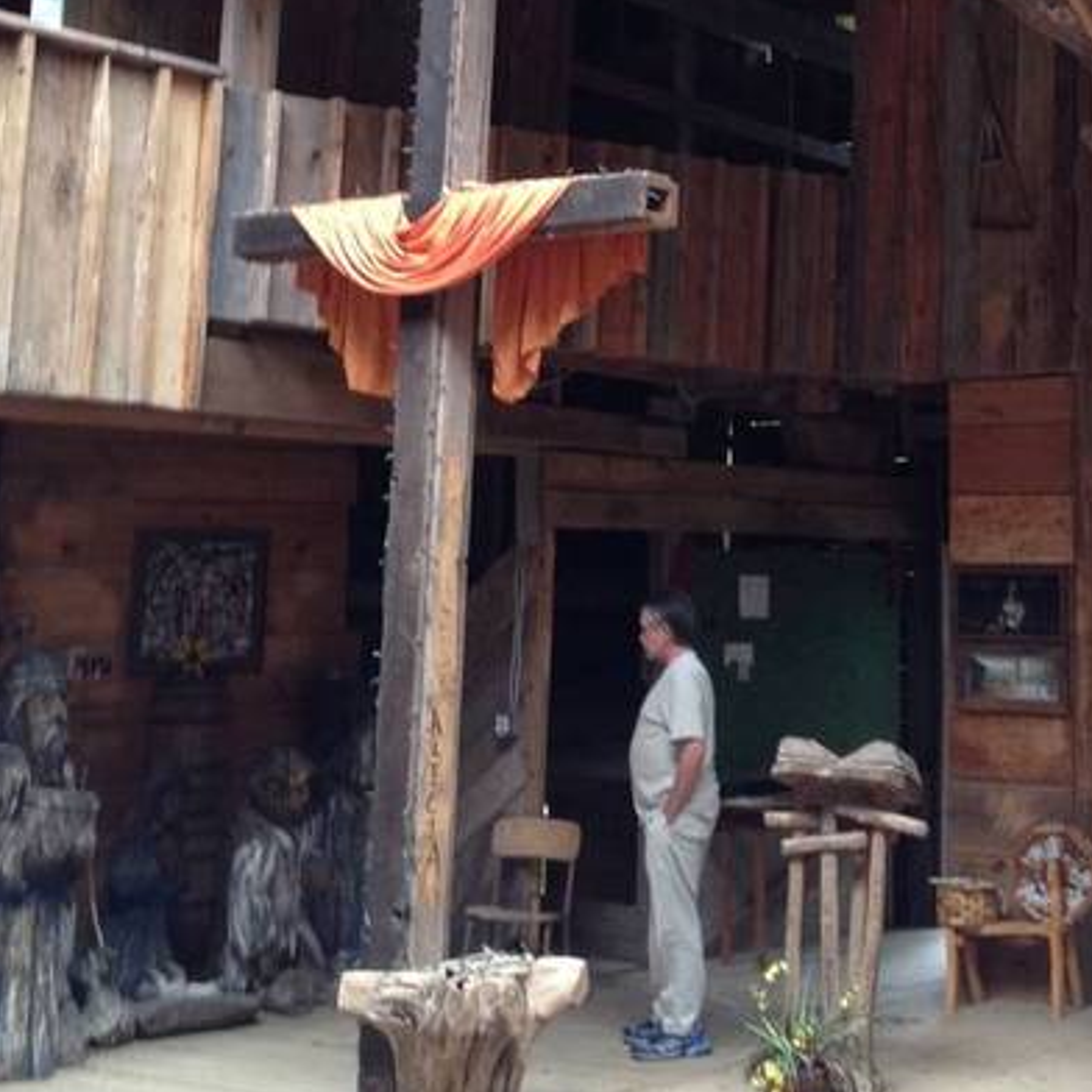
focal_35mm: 64
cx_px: 780
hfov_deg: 26.6
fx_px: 2284
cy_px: 203
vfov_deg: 26.3
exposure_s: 1/20
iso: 125
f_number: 2.4
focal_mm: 4.28
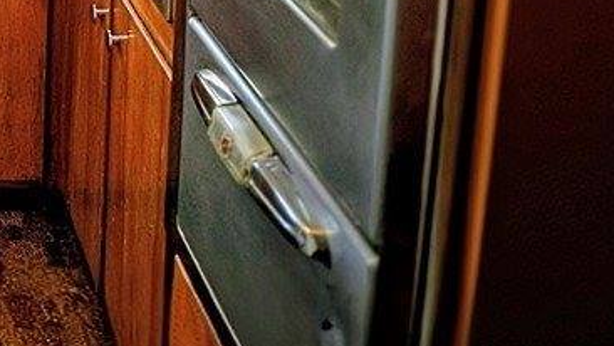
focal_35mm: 70
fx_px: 1140
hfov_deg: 25.5
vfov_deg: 15.6
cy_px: -207
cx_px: -205
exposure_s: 1/120
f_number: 1.7
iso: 160
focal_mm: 6.3
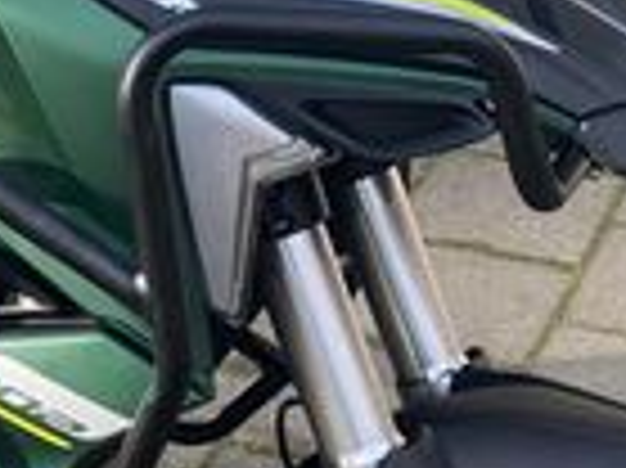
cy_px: 135
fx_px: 2168
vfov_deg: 12.3
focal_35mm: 120
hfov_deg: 16.3
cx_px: 149
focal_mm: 4.25
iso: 32
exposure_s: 1/502
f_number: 1.8
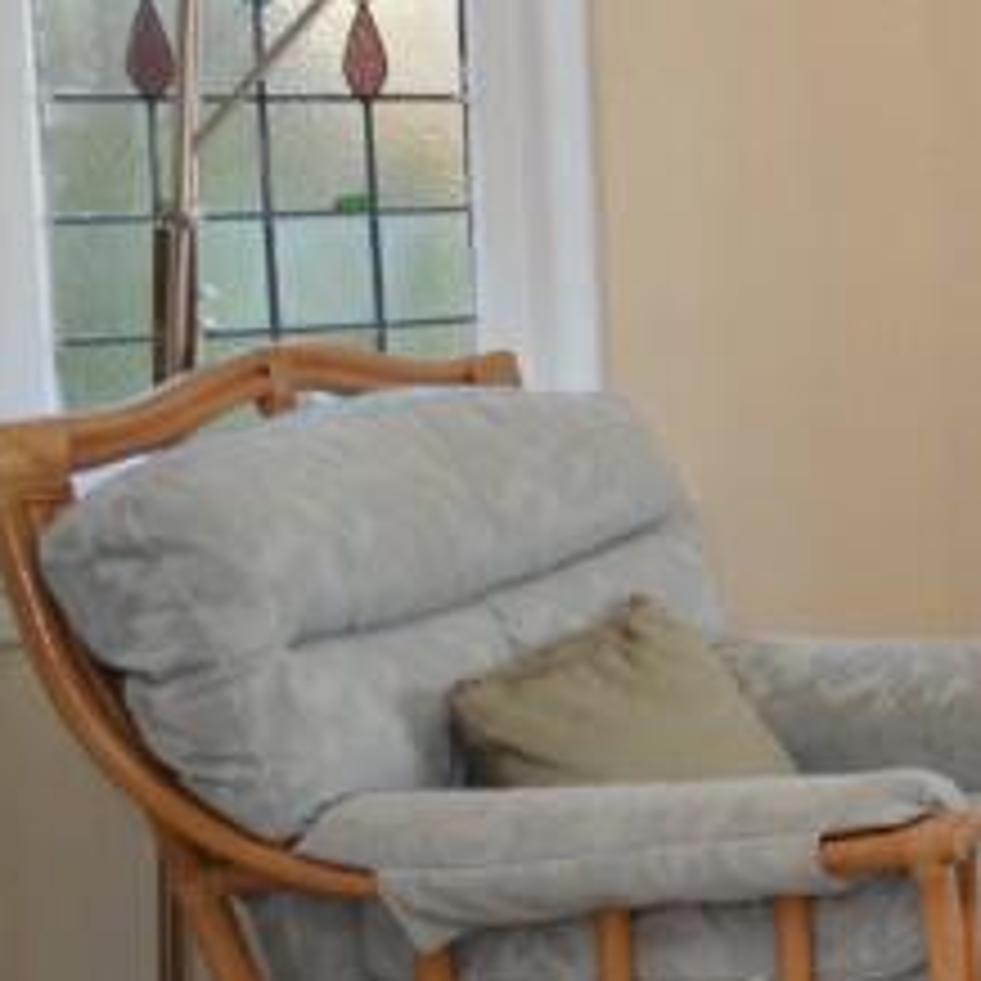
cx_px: 2286
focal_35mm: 60
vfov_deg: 27.9
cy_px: 166
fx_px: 1924
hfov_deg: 15.8
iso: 100
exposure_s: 1/15
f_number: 5.6
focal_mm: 10
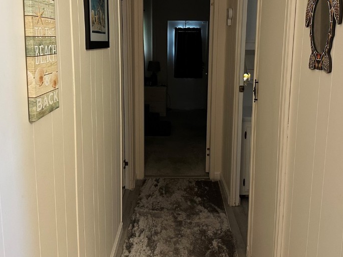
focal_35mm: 36
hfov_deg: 51.4
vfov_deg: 39.3
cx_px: 172
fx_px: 357
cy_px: 93
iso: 320
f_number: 1.78
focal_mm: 6.86
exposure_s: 1/60
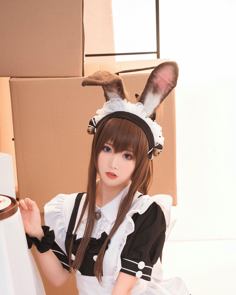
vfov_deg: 16.3
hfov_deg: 13.2
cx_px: 103
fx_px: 1022
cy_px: 233
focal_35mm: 117
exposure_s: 1/125
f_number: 5.6
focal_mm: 65
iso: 1600
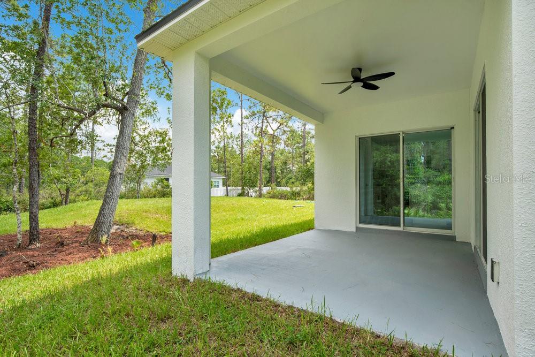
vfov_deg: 73.8
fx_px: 238
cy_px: 178
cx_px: 268
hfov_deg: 96.7
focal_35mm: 16
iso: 100
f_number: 5.6
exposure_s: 1/100
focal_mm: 16
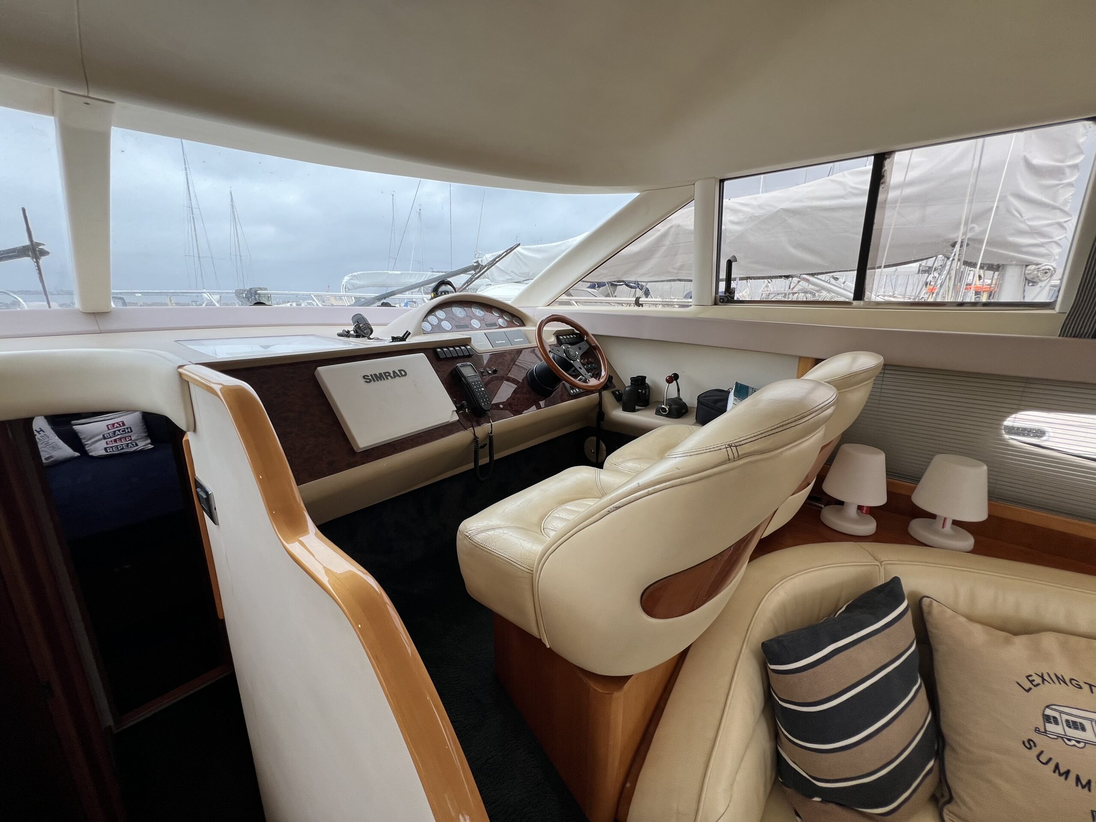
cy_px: 411
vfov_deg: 89.9
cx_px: 548
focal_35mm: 13
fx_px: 412
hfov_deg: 106.2
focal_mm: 1.57
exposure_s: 1/99
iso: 40
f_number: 1.8
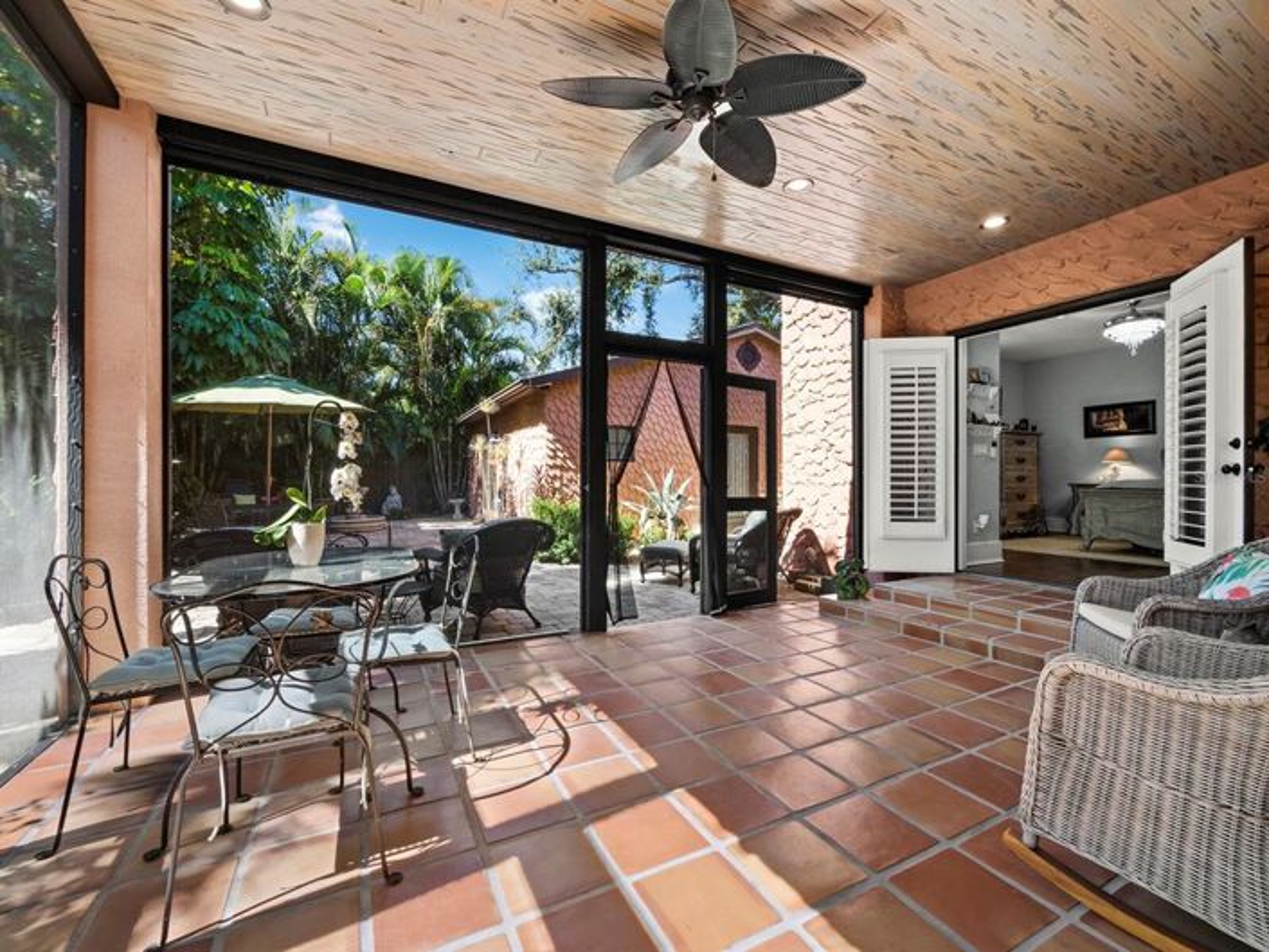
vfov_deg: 85.7
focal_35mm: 14
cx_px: 634
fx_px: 513
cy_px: 476
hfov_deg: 102.1
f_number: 11
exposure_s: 1/10
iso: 320
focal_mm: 7
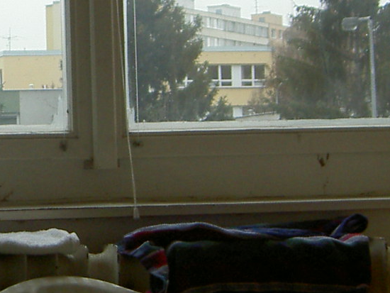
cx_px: -93
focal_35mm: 161
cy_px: 105
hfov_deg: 12.0
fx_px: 1815
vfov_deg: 9.2
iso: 100
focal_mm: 8
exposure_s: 1/60
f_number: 2.8
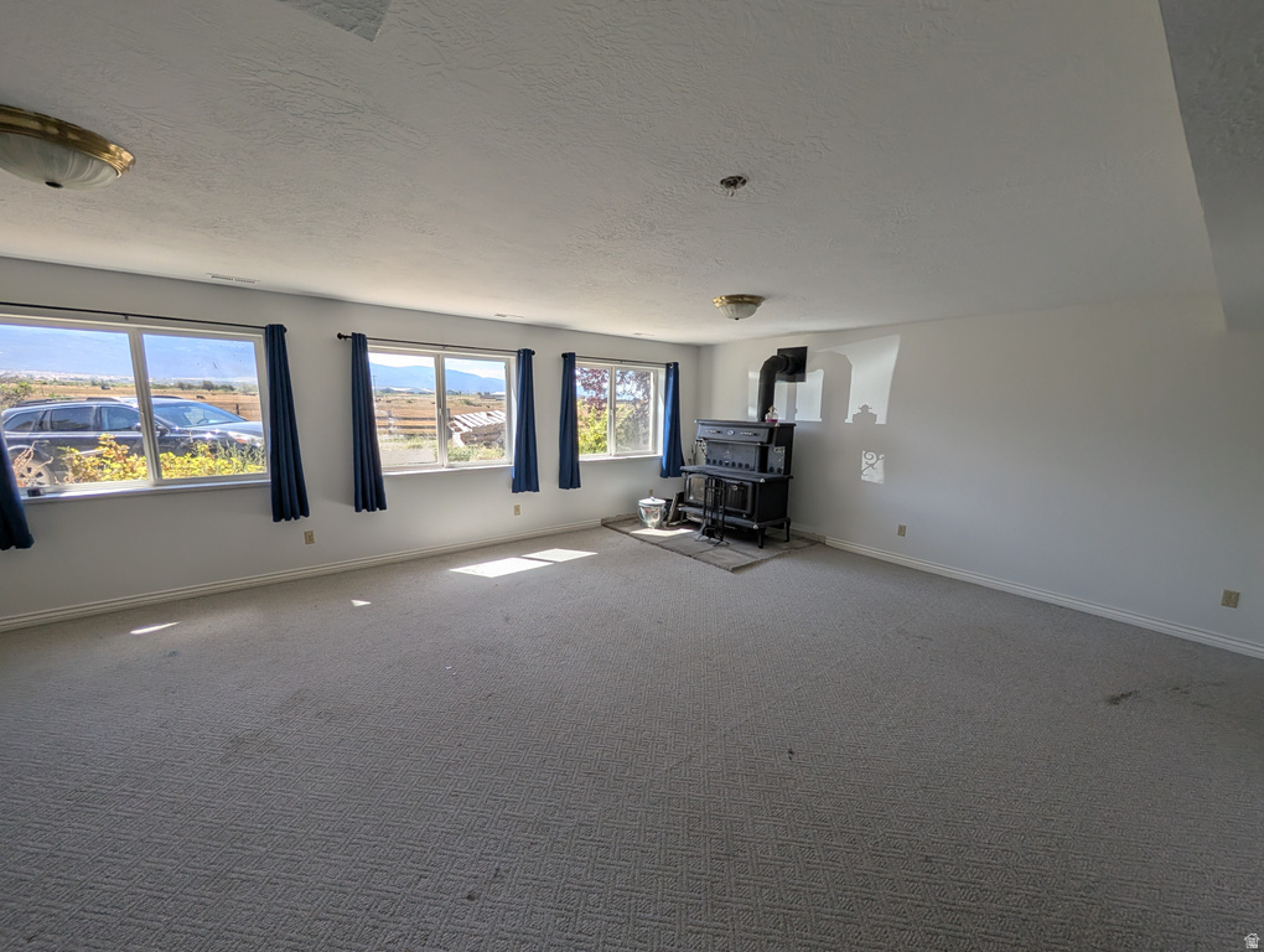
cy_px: 476
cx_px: 632
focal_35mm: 12
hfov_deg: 110.5
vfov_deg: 94.6
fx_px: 439
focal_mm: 2.02
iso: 51
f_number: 1.7
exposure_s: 1/580
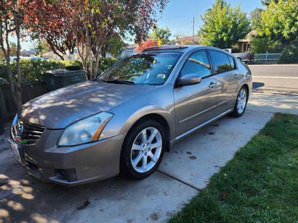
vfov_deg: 58.9
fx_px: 198
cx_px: 149
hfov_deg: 73.9
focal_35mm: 23
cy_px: 112
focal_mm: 6.4
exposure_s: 1/180
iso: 16
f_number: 1.8
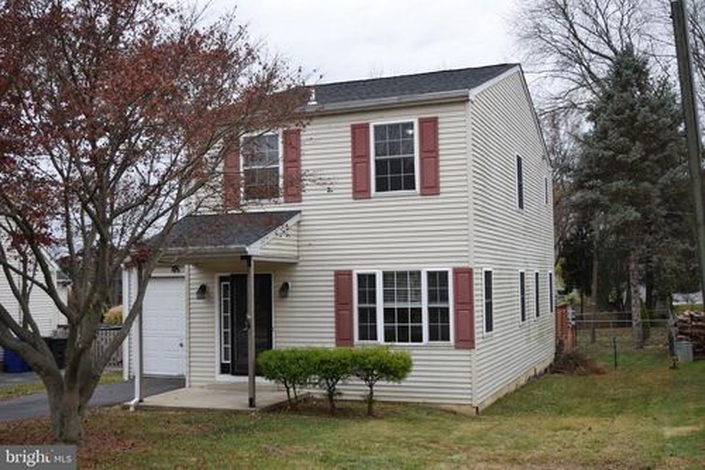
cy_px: 235
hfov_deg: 46.4
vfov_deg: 31.9
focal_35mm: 42
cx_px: 352
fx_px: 822
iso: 800
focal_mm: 28
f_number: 5.6
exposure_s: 1/1250
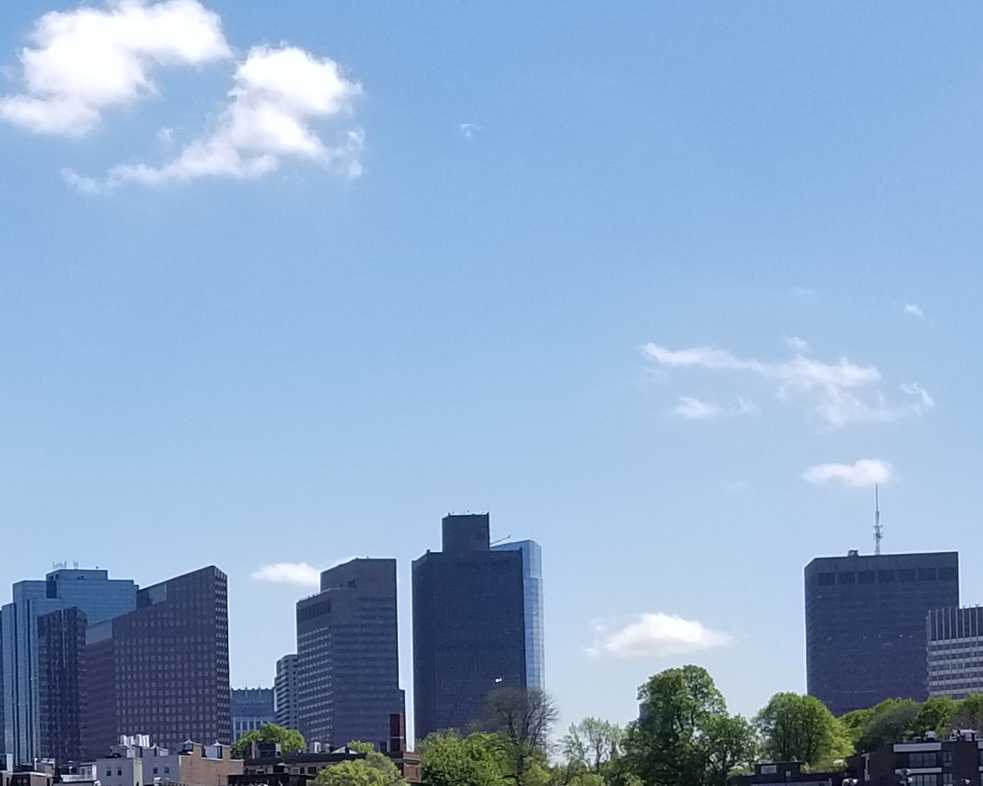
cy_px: 921
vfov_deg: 21.9
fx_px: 1891
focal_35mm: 65
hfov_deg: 27.9
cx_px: 67
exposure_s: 1/3067
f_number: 1.7
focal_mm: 4.25
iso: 50
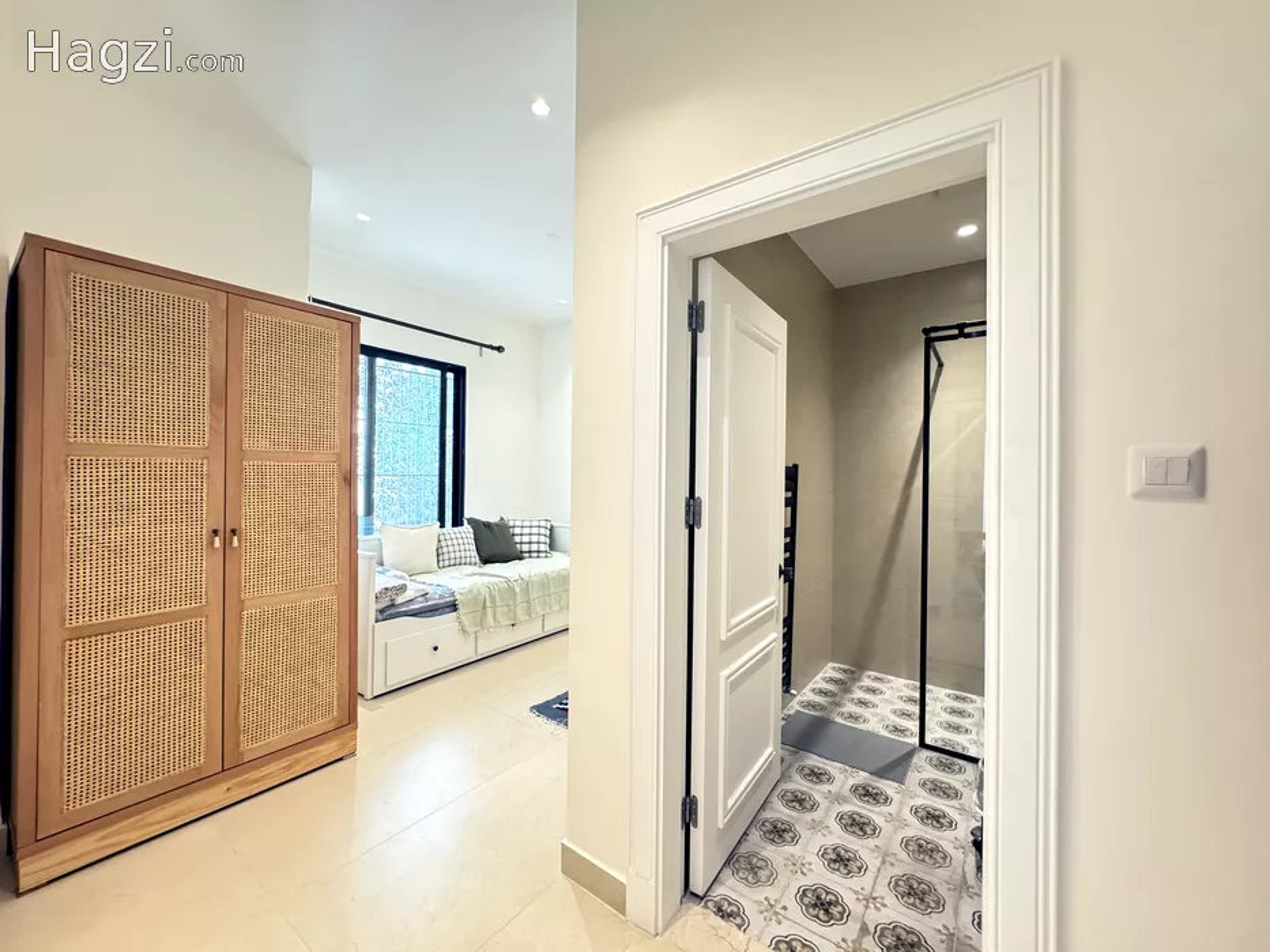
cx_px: 635
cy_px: 476
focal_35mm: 14
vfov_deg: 85.7
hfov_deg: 102.1
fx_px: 514
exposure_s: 1/50
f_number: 2.2
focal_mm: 2.22
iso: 320
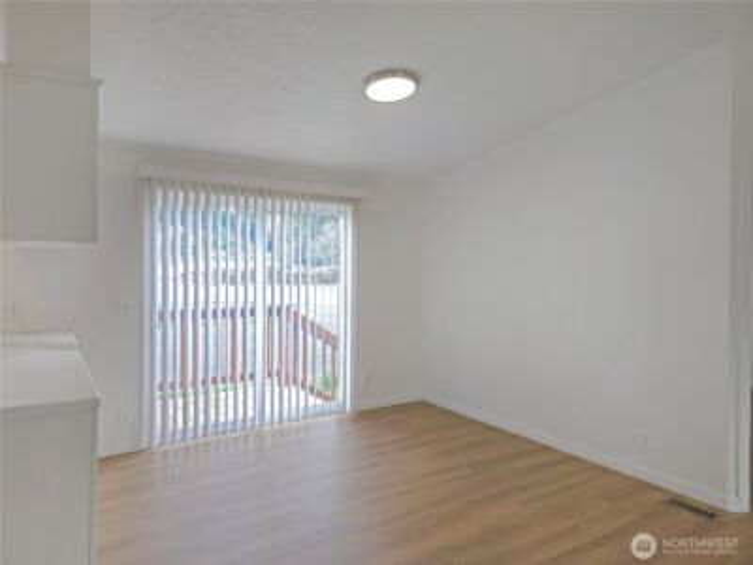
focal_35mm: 23
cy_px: 282
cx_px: 376
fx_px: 500
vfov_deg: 58.9
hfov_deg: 73.9
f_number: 1.7
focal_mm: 6.3
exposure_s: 1/60
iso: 40
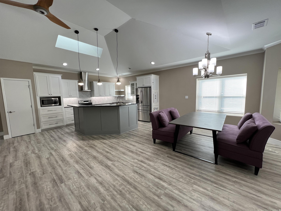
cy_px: 106
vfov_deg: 89.9
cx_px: 140
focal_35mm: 13
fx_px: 106
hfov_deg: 106.2
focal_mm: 1.57
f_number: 1.8
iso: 200
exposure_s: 1/120
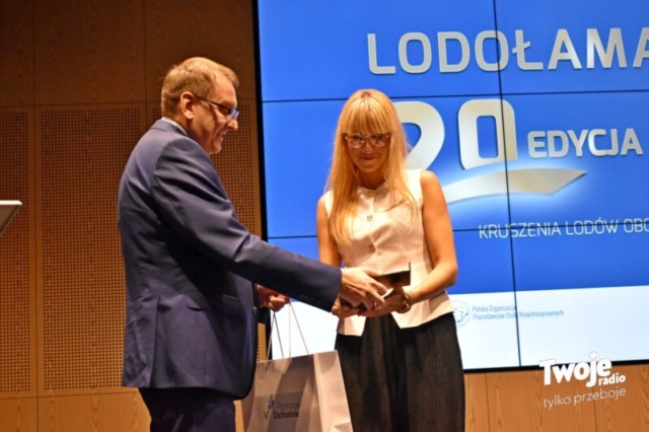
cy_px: 216
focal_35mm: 51
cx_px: 324
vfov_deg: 26.5
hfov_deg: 38.9
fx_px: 919
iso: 3200
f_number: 4.5
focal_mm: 34
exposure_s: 1/320
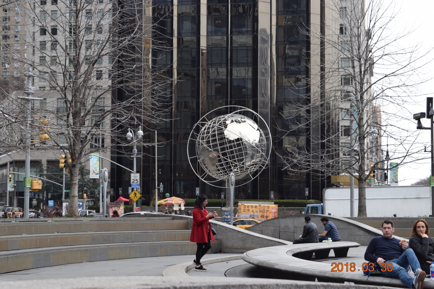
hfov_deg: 26.0
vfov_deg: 17.5
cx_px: 217
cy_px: 144
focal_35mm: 78
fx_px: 940
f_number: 8
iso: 400
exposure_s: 1/250
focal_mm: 52
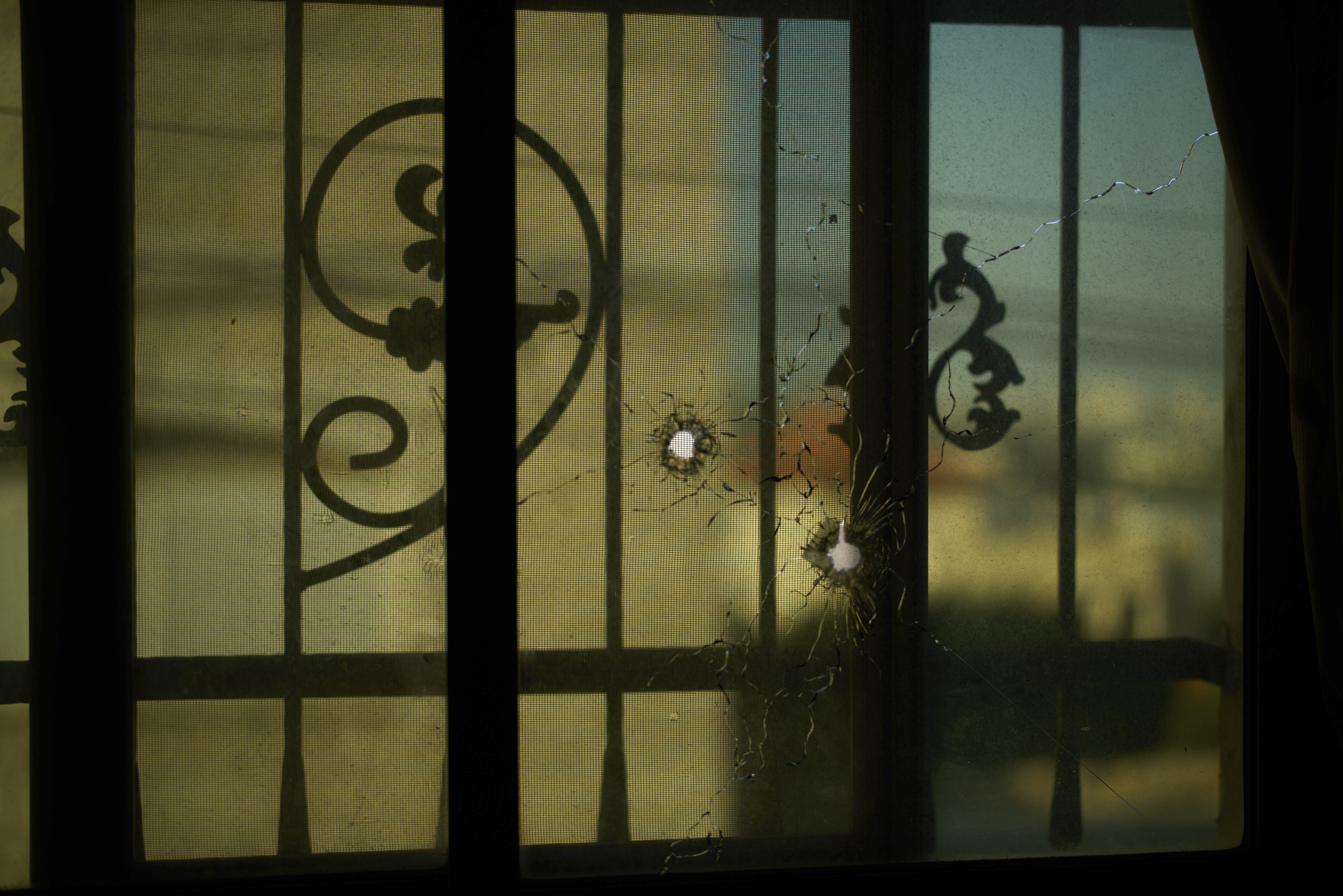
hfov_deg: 39.6
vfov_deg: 27.0
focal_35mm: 50
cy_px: 448
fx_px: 1865
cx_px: 672
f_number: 1.4
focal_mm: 50
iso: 100
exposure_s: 1/4000
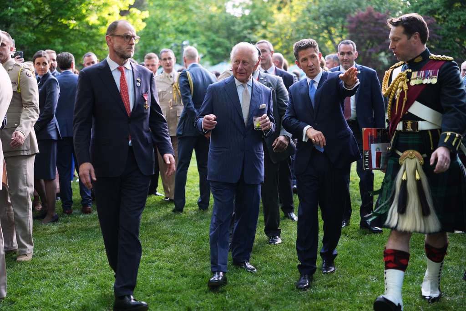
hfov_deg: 39.6
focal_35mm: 50
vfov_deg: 27.0
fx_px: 647
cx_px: 233
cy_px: 156
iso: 320
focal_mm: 50
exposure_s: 1/500
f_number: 2
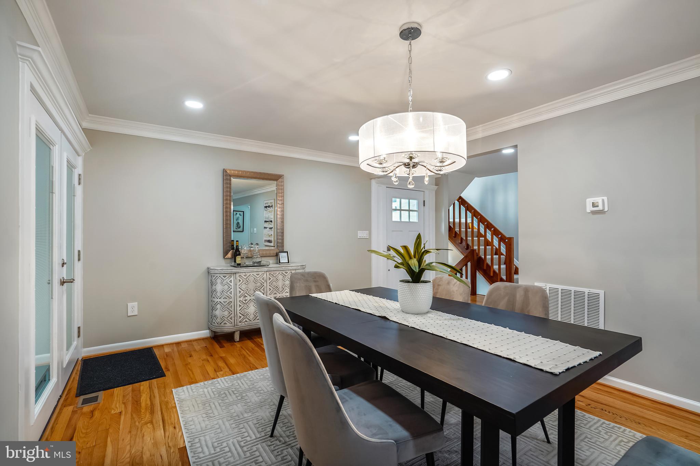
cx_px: 350
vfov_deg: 73.7
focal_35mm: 16
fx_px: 311
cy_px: 233
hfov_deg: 96.7
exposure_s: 1/1.67
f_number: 8
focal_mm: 16
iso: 100
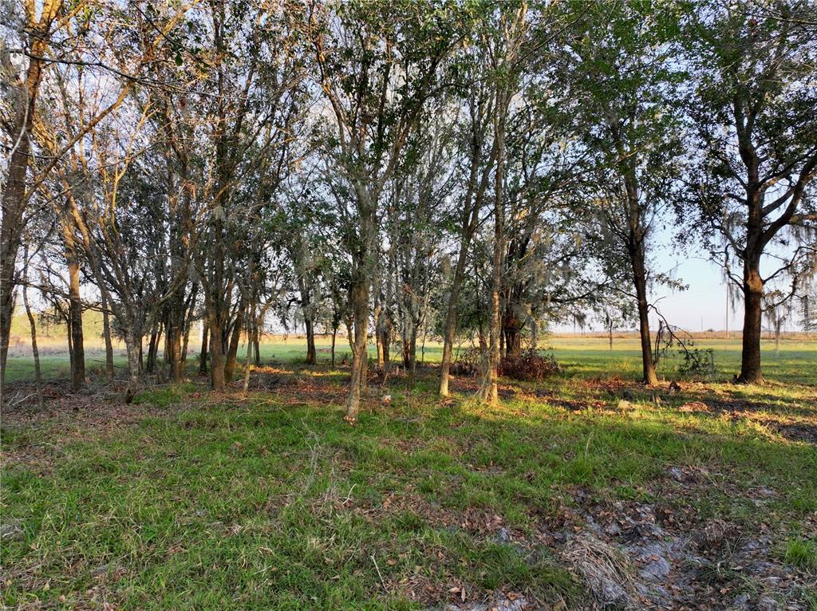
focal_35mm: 24
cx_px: 408
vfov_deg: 56.7
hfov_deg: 71.6
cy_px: 306
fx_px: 566
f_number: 2.8
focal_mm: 12.29
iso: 210
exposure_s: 1/350
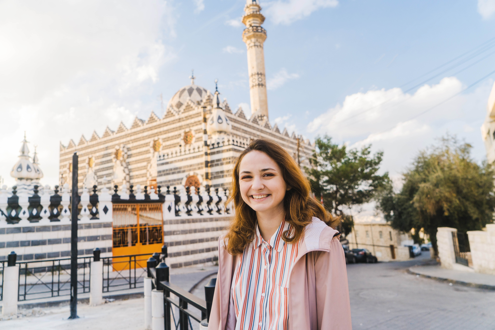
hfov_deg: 73.7
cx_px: 248
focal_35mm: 24
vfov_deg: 53.1
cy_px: 165
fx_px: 330
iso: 400
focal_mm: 24
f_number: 4
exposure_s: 1/250
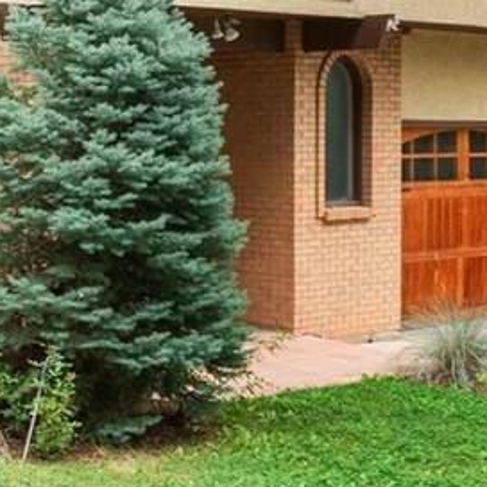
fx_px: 1019
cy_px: -96
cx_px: -240
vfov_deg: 24.4
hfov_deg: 22.3
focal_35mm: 64
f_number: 9
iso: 800
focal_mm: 16
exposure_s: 1/160
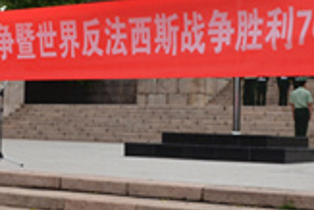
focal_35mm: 99
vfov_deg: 13.8
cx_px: -8
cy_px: 83
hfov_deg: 19.9
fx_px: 864
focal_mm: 18
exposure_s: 1/125
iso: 180
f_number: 11
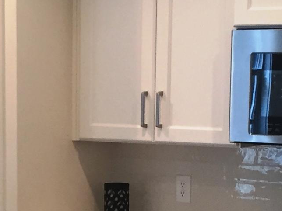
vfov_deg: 10.9
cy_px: 208
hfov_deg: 14.5
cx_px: 44
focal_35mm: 135
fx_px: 1100
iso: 80
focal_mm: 4.15
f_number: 2.2
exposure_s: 1/30
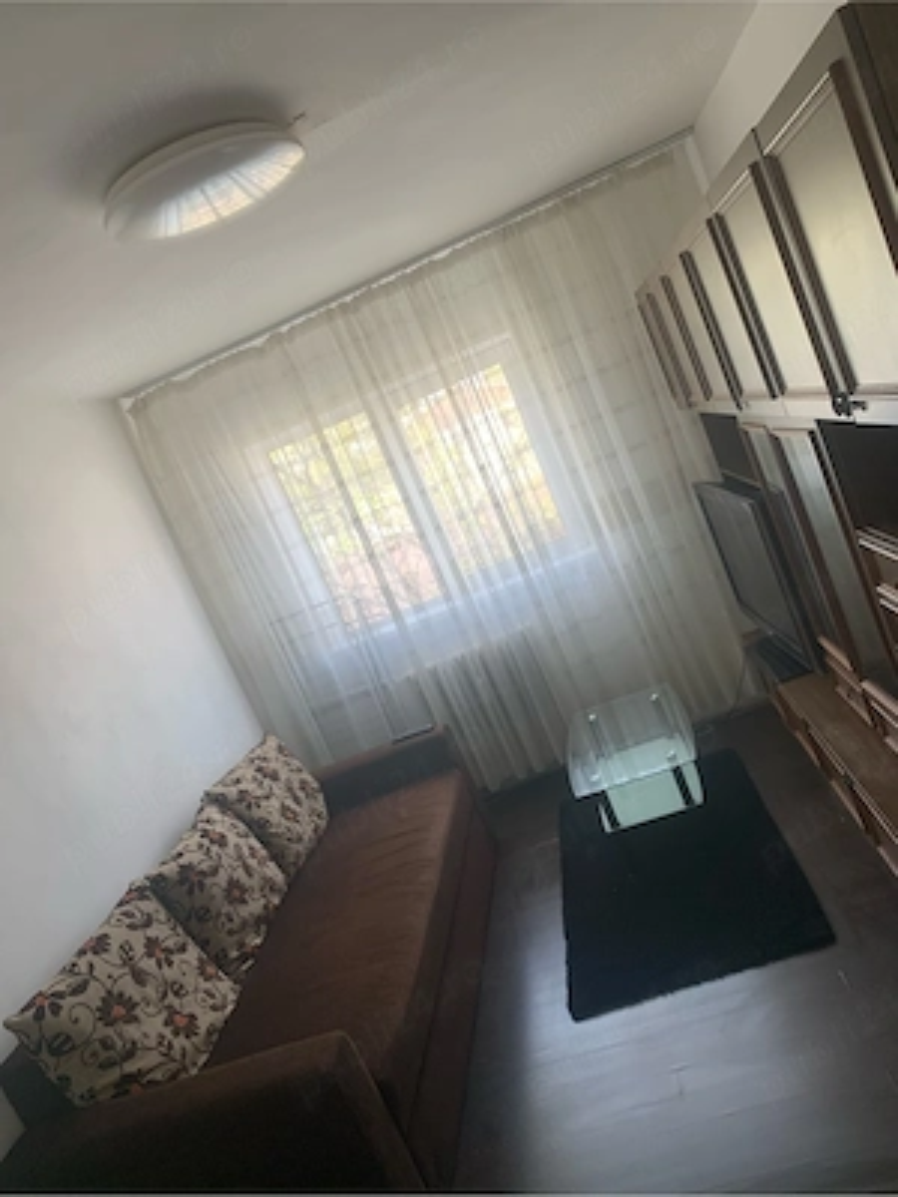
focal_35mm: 26
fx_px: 899
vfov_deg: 67.3
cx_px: 449
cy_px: 598
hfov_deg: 53.1
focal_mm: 4.25
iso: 64
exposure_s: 1/121
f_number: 1.8
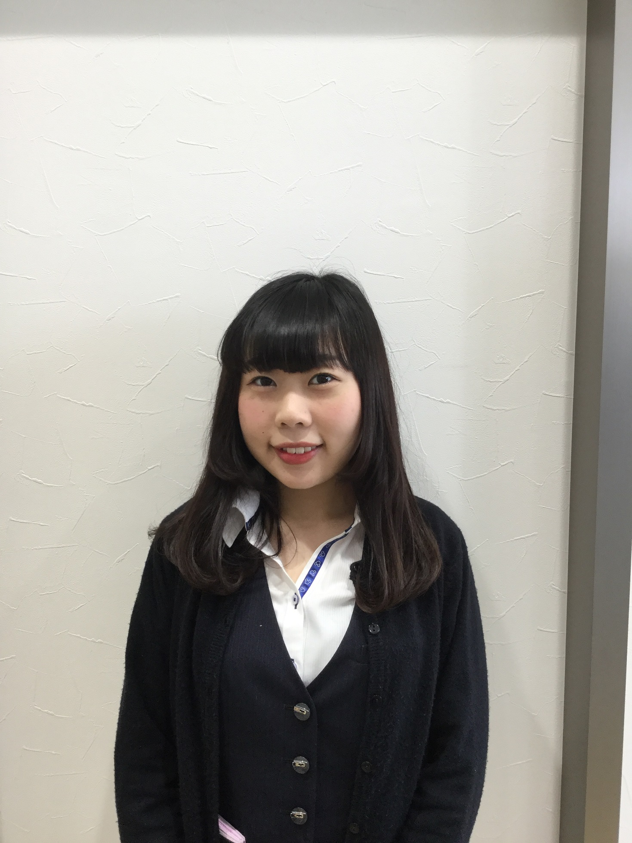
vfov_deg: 58.4
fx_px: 755
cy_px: 422
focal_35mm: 31
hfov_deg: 45.4
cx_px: 316
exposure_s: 1/30
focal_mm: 3.3
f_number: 2.4
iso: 25
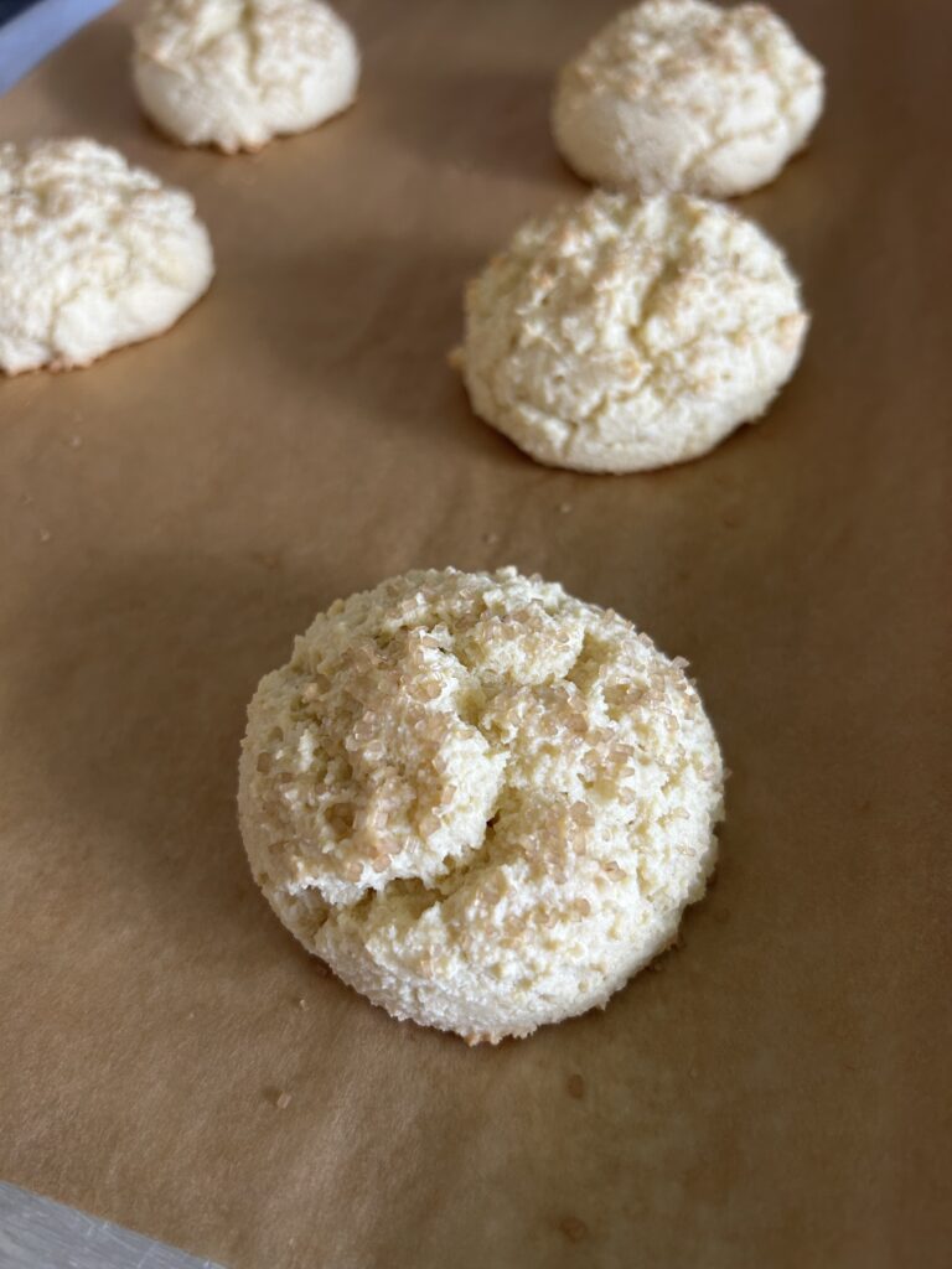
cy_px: 634
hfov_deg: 53.1
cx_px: 476
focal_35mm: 26
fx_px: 953
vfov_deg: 67.3
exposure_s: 1/120
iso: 125
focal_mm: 5.7
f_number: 1.5
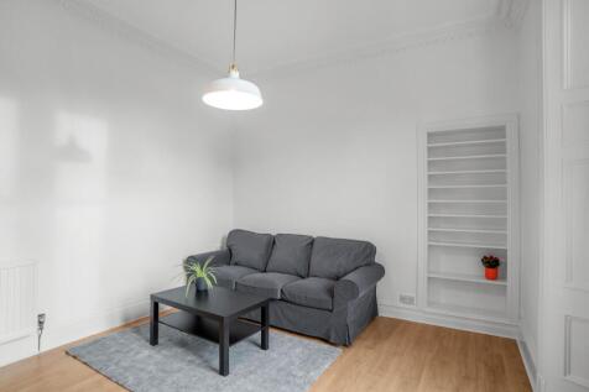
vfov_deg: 67.3
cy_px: 196
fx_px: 294
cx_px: 294
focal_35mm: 18
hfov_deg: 90.0
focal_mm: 18
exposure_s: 1/5
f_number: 9
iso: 200
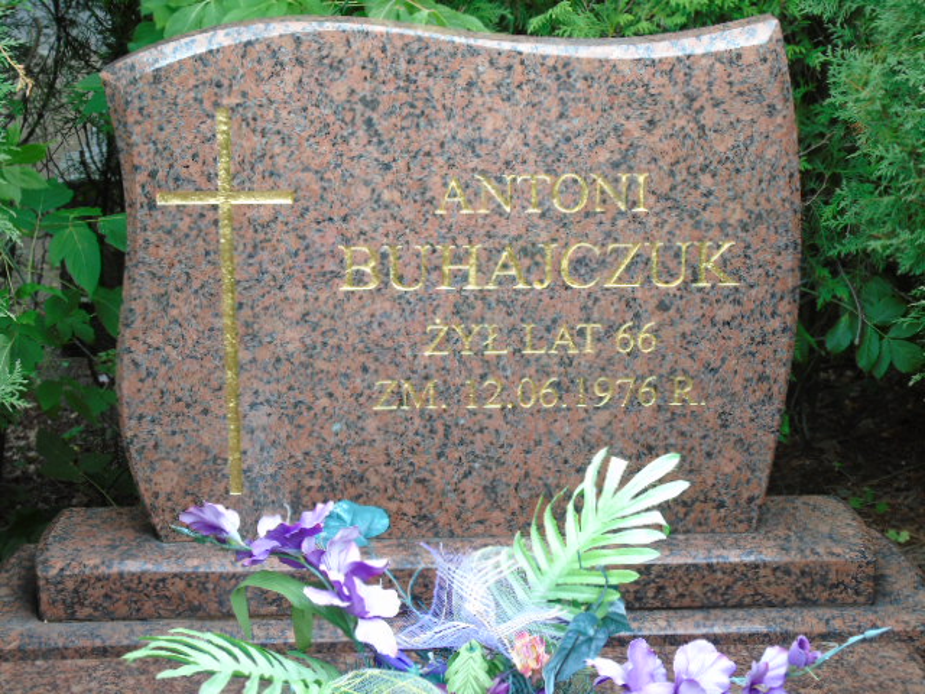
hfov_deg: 27.4
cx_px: 462
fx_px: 1897
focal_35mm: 71
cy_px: 347
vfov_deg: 20.7
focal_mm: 13
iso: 80
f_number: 4.7
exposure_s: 1/40
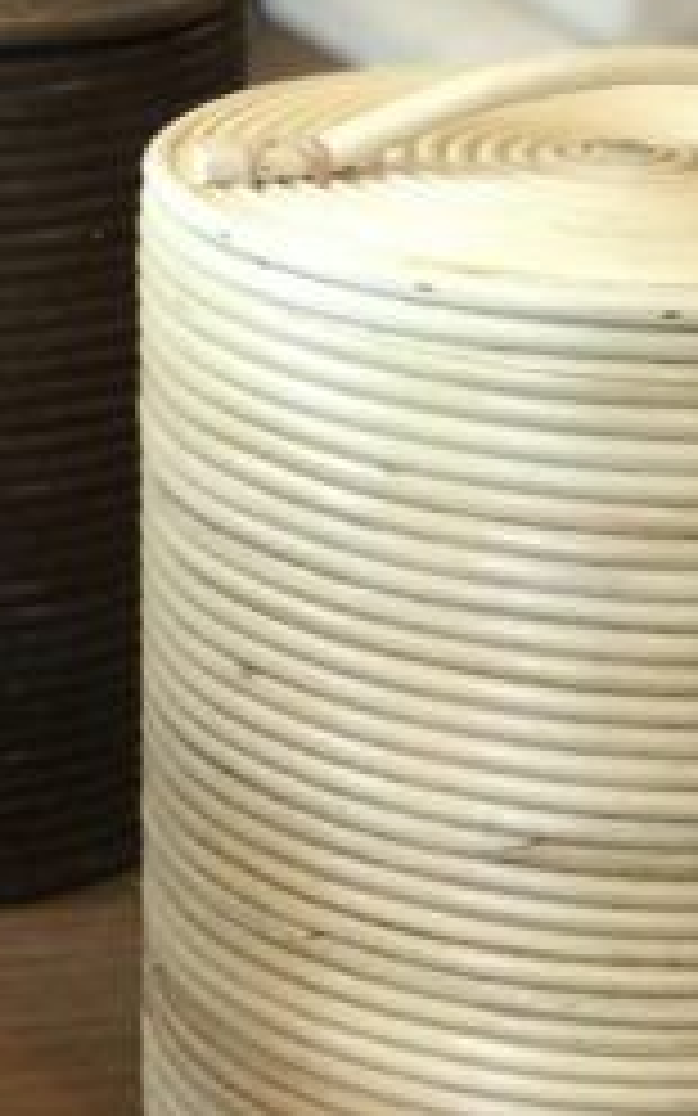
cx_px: -234
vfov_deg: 14.3
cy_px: 531
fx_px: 4444
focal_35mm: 146
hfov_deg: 8.8
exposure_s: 1/60
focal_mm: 6.6
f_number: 2.8
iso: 64
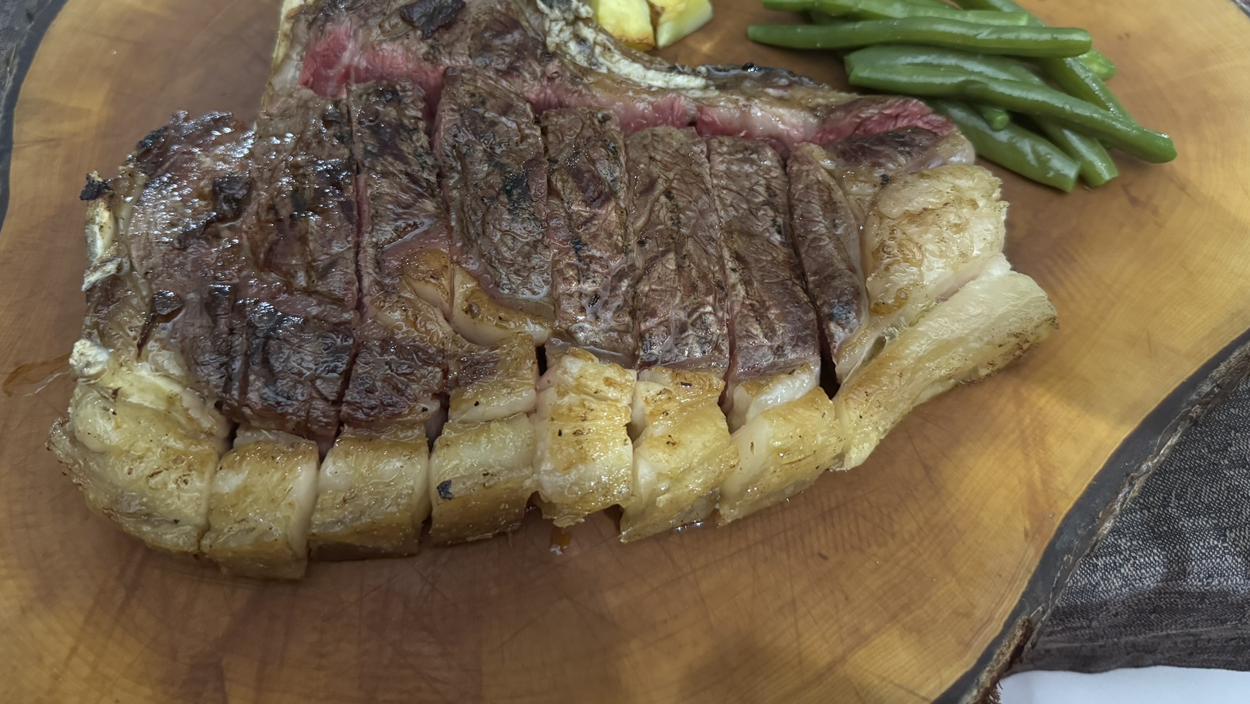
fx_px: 895
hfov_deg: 69.9
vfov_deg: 42.3
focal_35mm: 27
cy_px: 233
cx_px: 620
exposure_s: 1/25
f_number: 1.78
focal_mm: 6.76
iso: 800
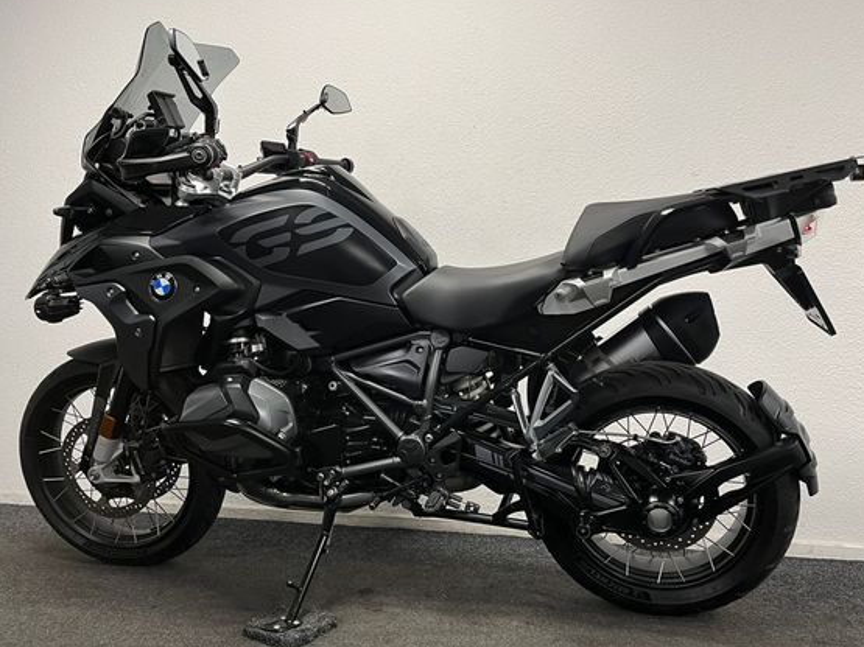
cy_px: 327
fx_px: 749
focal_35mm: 30
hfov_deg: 60.0
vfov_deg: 46.8
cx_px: 436
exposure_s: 1/50
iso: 80
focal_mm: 5.1
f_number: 1.6
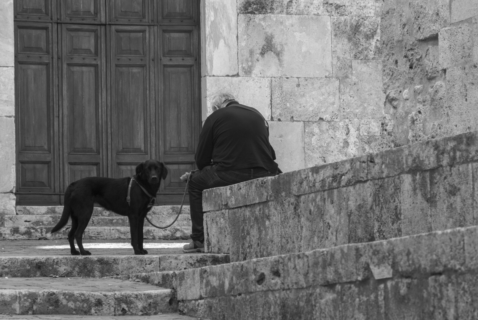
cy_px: 160
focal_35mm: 68
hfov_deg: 29.8
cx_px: 239
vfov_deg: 20.2
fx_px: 897
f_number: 2.8
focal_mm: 45
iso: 100
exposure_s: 1/180
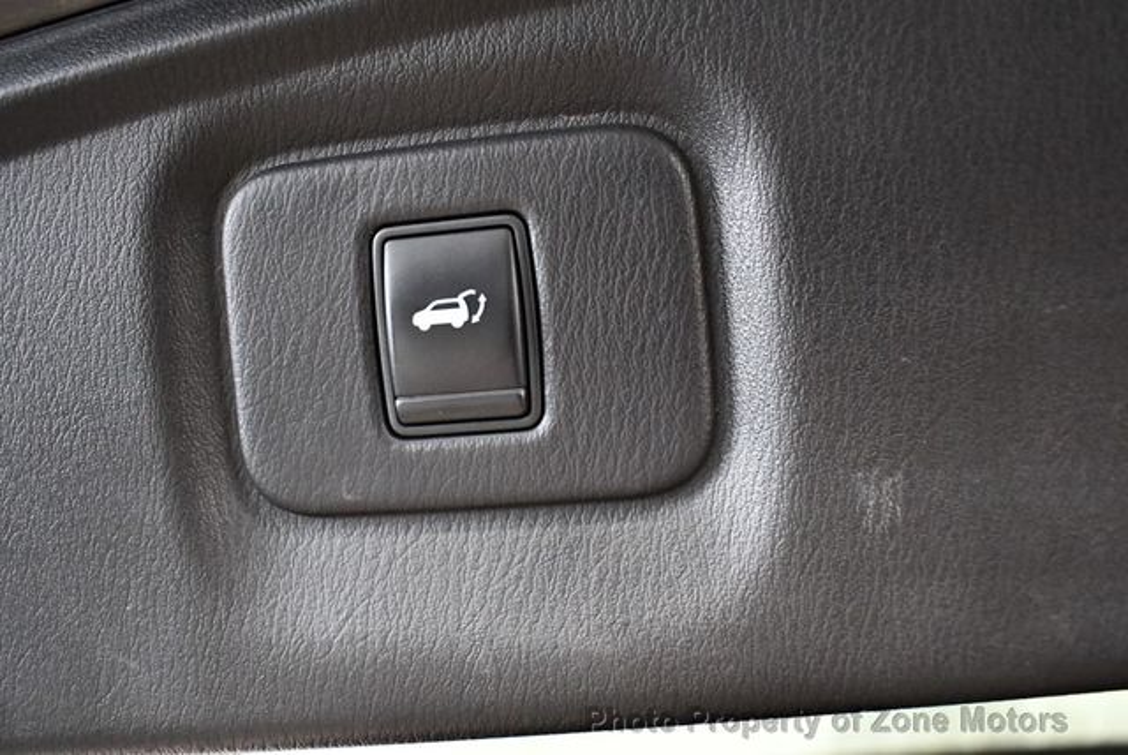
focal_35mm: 36
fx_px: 1129
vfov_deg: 36.9
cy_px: 378
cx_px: 564
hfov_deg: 53.1
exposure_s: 1/60
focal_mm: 18
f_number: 3.5
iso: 4500
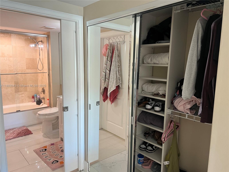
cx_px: 114
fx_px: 172
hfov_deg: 67.3
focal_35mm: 26
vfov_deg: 53.1
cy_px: 86
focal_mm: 5.7
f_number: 1.5
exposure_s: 1/60
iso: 100
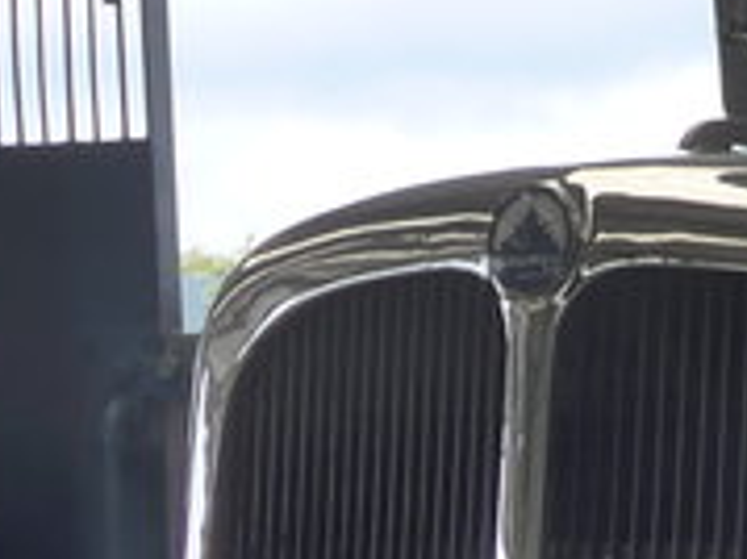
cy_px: 843
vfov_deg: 5.6
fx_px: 5629
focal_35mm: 261
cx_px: 1507
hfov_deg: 7.3
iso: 160
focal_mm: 8
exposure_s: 1/250
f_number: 2.5
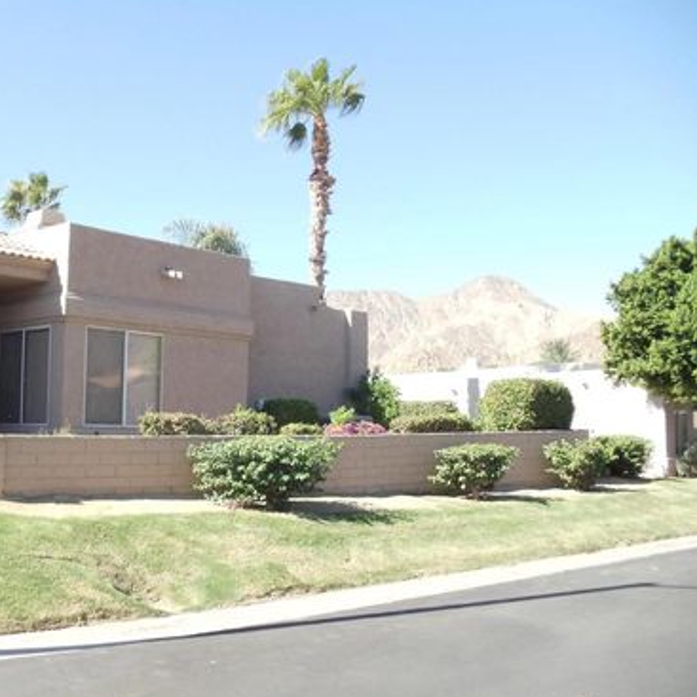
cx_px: 224
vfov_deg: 32.2
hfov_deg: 31.9
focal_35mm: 53
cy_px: 348
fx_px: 1207
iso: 400
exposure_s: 1/100
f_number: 7.1
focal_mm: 6
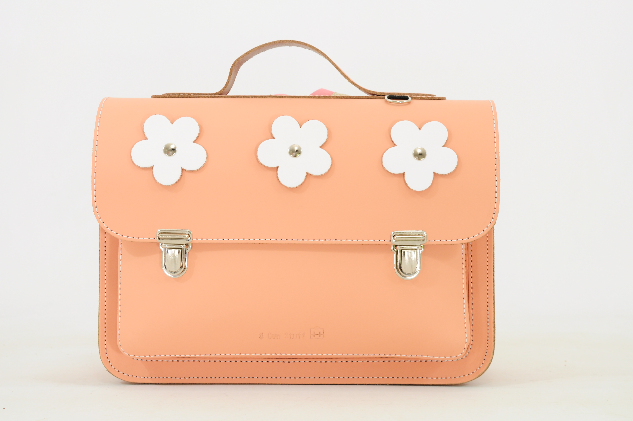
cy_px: 210
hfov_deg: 28.1
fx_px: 1264
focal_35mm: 72
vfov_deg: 18.9
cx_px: 316
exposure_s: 1/25
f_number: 9
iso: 200
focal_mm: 48
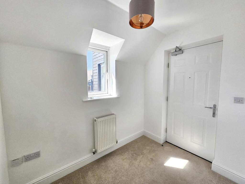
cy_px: 92
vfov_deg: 89.9
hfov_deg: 106.2
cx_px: 122
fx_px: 92
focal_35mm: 13
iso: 50
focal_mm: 2.2
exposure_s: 1/176
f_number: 2.2
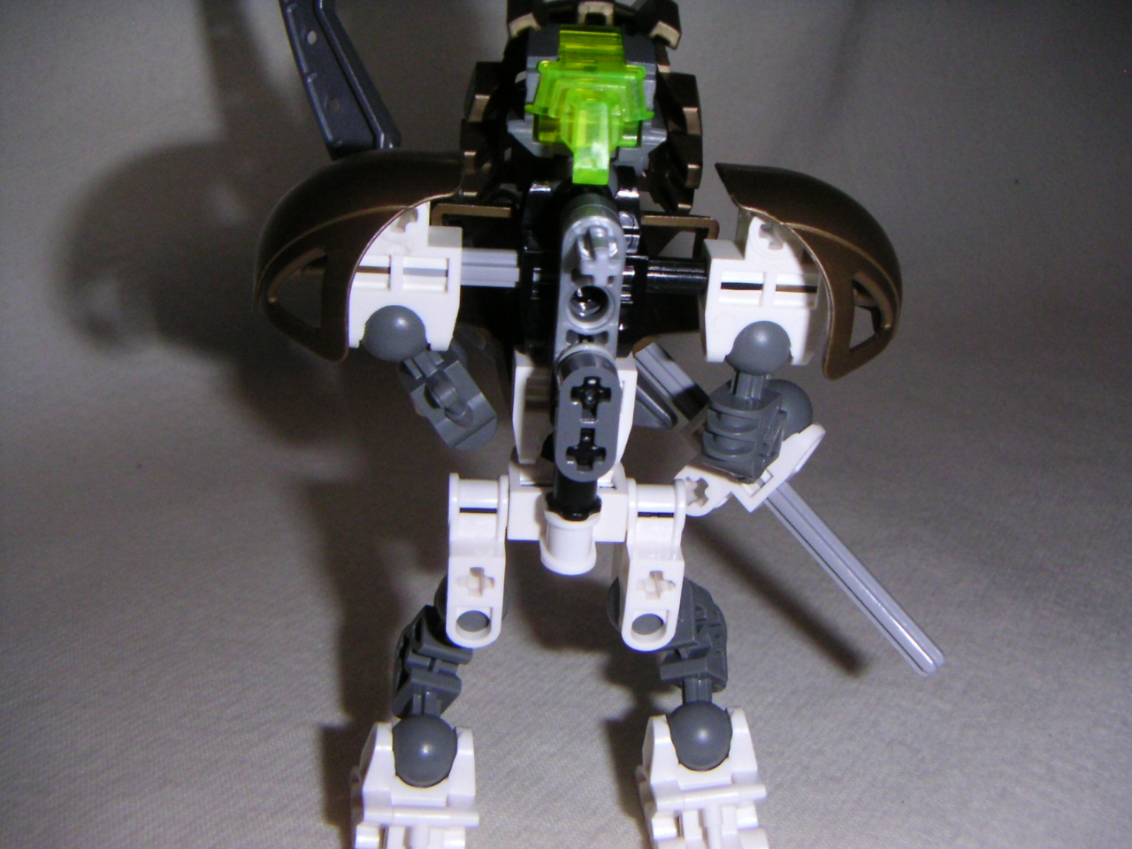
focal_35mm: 41
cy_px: 424
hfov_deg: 45.8
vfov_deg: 35.1
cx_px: 566
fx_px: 1341
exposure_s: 1/45
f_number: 6.7
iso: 200
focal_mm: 5.4
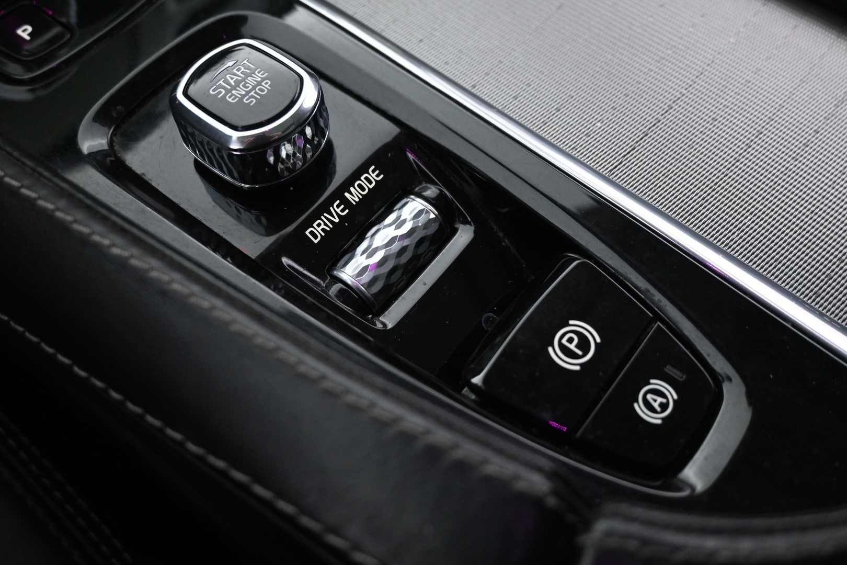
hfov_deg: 59.5
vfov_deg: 41.7
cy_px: 282
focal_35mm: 32
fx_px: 741
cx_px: 424
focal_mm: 21
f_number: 4
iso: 2000
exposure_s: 1/30
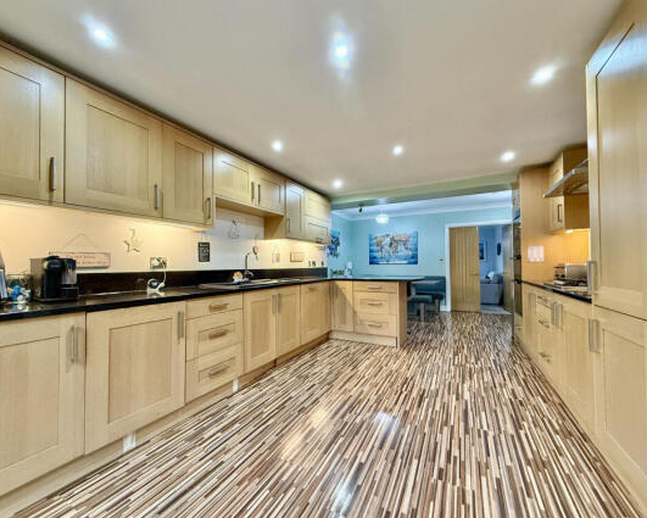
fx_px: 287
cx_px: 304
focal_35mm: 15
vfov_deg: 84.1
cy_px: 259
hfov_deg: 96.7
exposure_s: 1/50
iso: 400
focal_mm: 2.22
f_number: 2.2
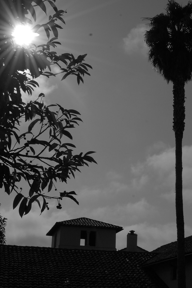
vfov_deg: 36.9
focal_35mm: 54
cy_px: 144
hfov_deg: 24.8
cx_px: 145
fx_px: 432
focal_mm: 22
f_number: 18
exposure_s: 1/1000
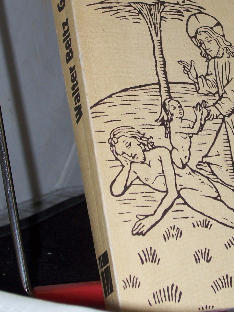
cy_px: 101
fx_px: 892
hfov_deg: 14.9
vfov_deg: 19.8
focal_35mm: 99
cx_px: 177
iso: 80
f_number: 3.2
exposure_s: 1/80
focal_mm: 8.7
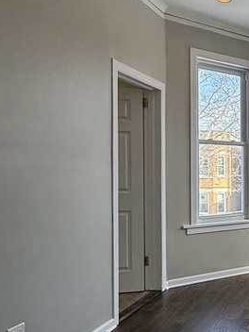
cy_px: 188
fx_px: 412
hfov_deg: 26.3
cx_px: 355
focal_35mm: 43
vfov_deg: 43.8
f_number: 2.2
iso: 64
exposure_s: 1/383
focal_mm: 2.22
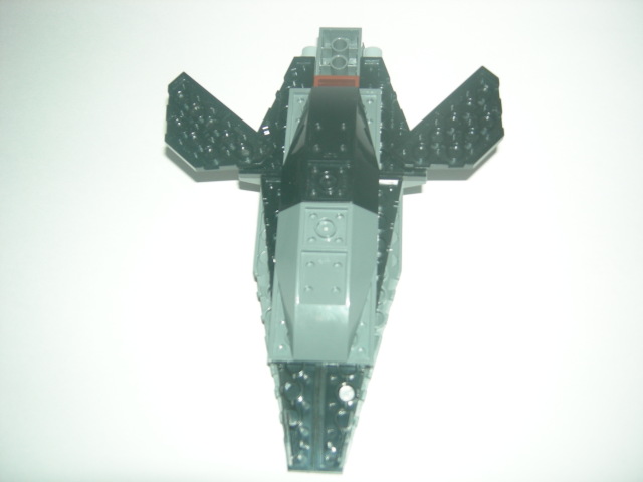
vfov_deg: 37.7
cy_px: 241
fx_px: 706
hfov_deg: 49.0
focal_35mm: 38
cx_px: 322
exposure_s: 1/60.1
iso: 64
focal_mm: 8
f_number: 2.8
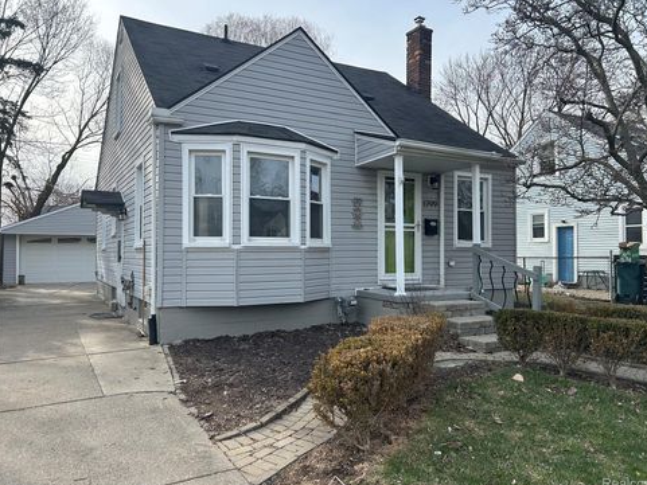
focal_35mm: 27
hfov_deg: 65.3
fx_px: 505
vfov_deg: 51.4
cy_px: 241
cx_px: 331
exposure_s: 1/1488
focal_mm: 5.7
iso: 50
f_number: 1.5
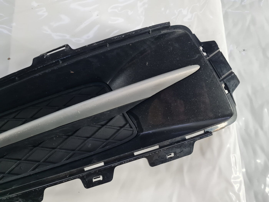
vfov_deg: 53.1
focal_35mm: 26
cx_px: 134
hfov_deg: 67.3
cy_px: 101
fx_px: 202
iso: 250
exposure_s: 1/100
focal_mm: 5.4
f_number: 1.8
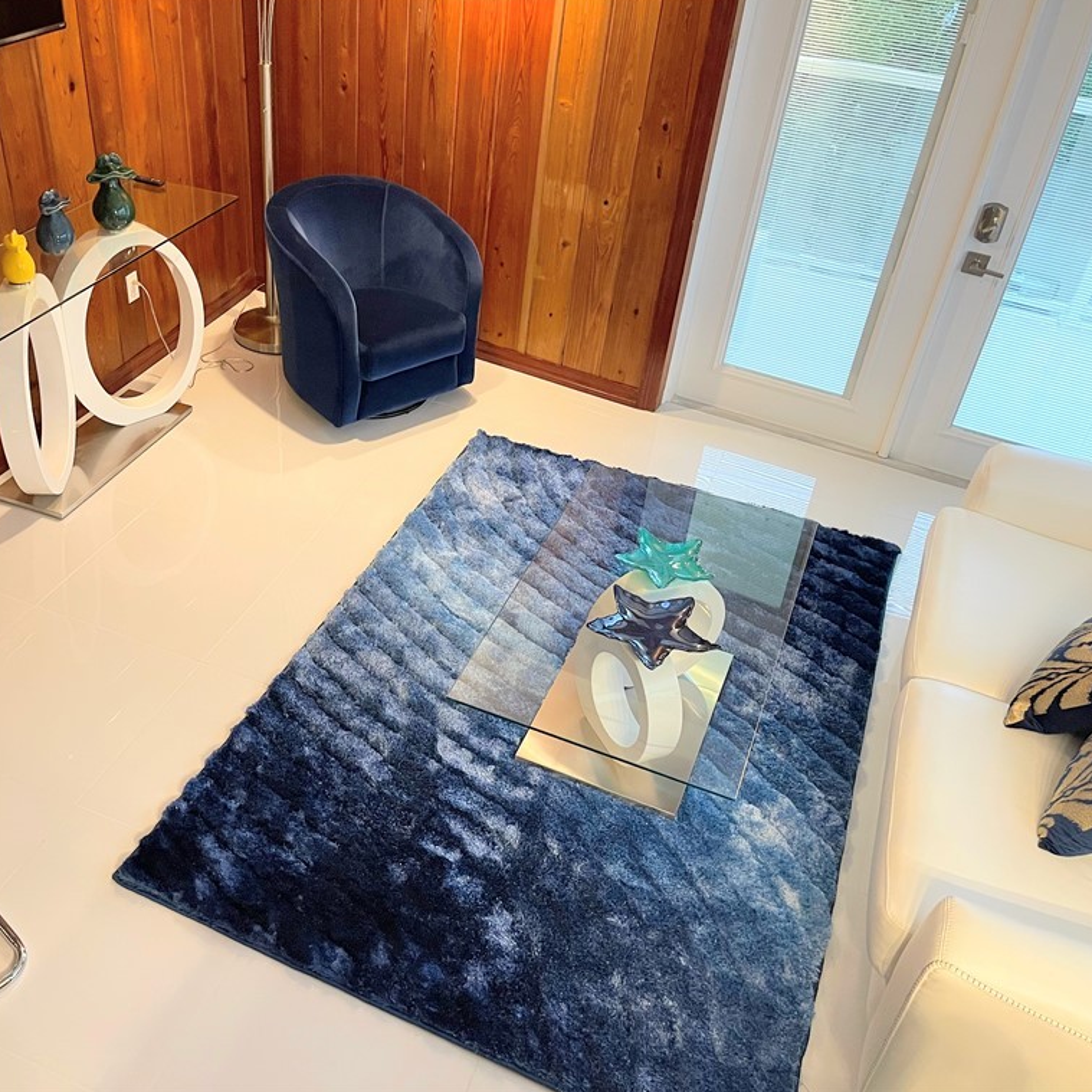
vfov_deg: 52.5
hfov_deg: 52.1
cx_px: 427
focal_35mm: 31
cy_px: 542
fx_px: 1106
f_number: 1.6
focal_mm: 5.1
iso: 500
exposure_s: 1/60
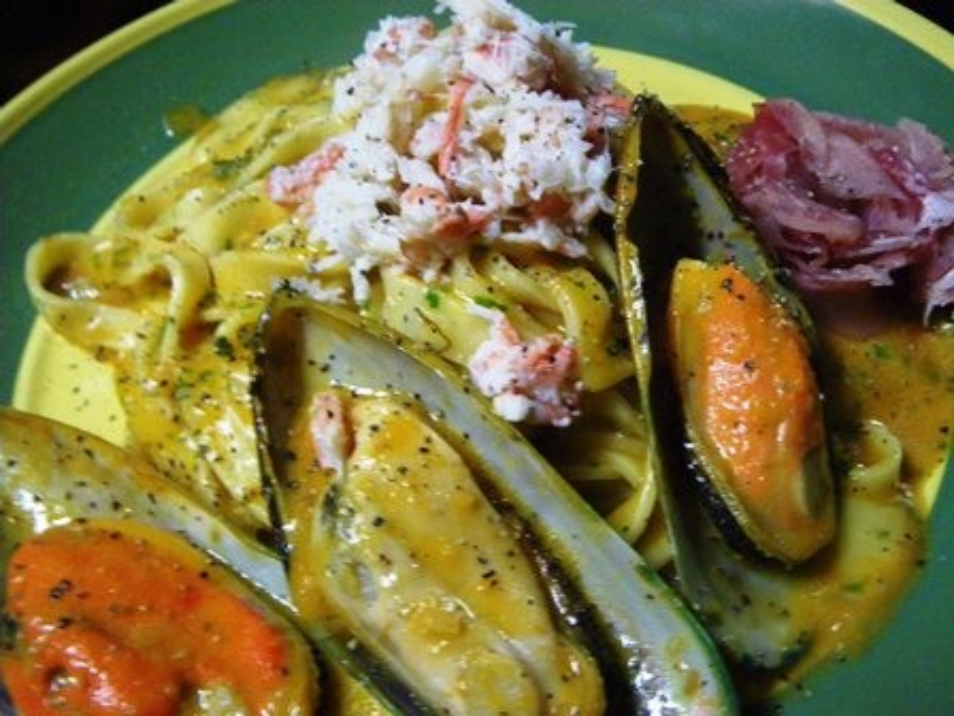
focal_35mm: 34
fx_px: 937
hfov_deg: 54.0
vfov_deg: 41.8
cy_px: 358
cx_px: 477
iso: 800
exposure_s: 1/15
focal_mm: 6.1
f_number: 3.8
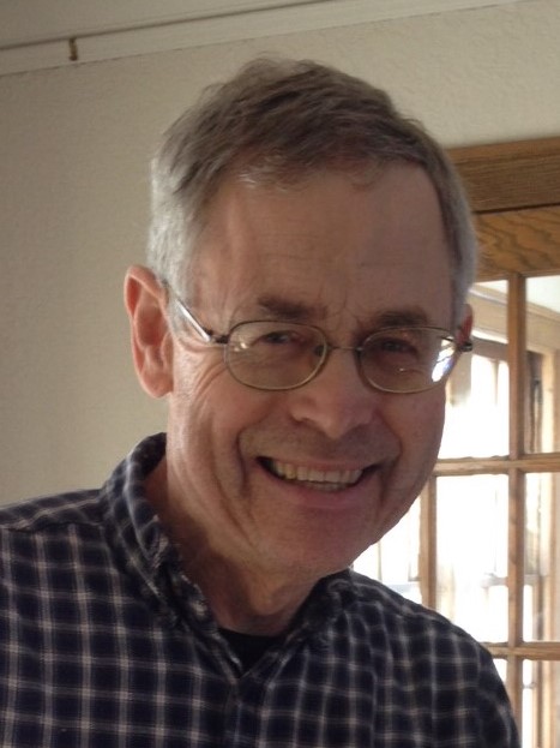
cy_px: 374
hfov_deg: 40.7
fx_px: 755
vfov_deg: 52.6
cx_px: 280
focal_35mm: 35
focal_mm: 4.28
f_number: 2.4
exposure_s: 1/20
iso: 64
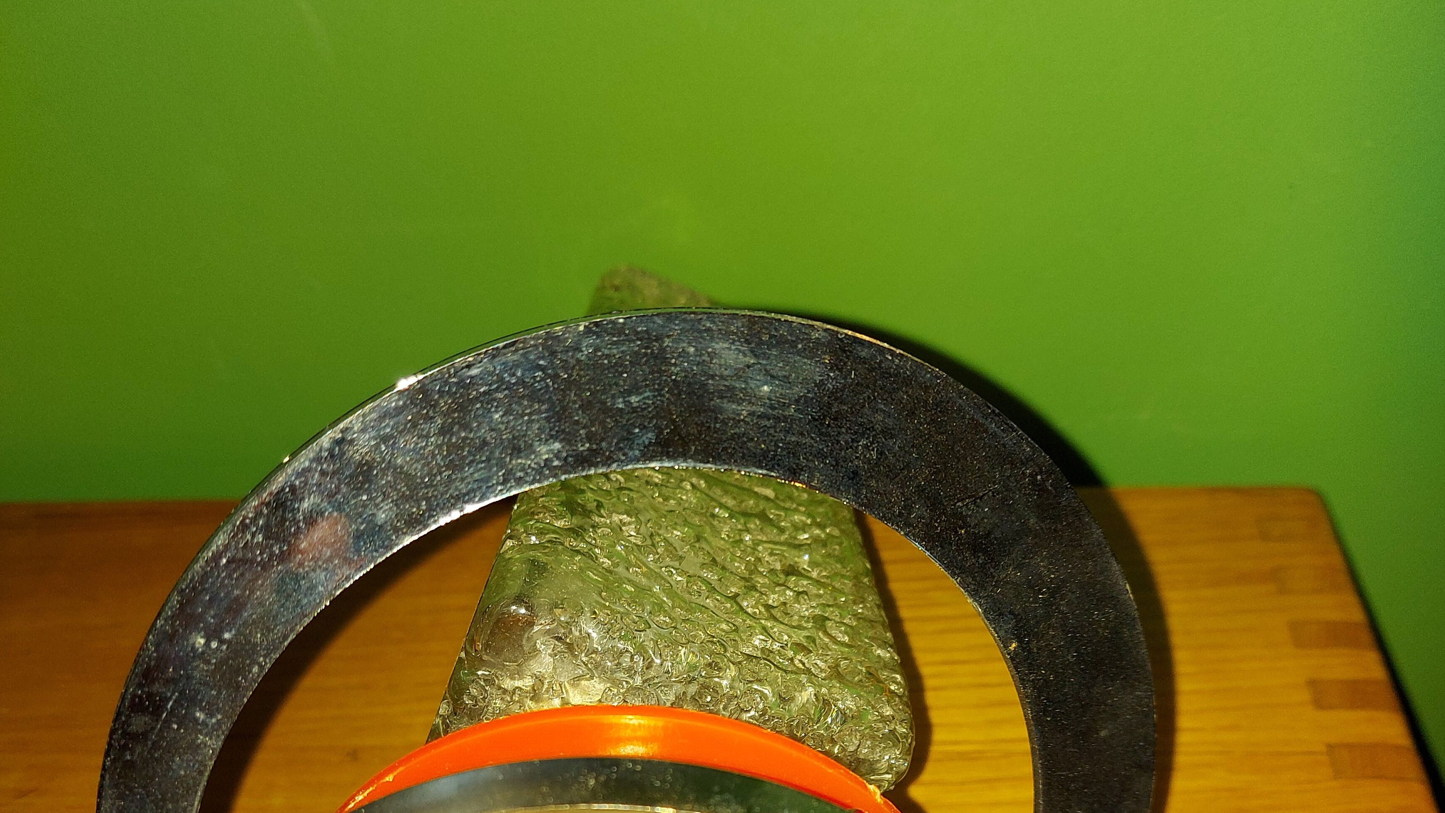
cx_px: 723
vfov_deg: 32.7
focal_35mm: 35
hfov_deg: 56.6
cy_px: 664
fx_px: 1341
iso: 80
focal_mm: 5.23
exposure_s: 1/60
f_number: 1.8
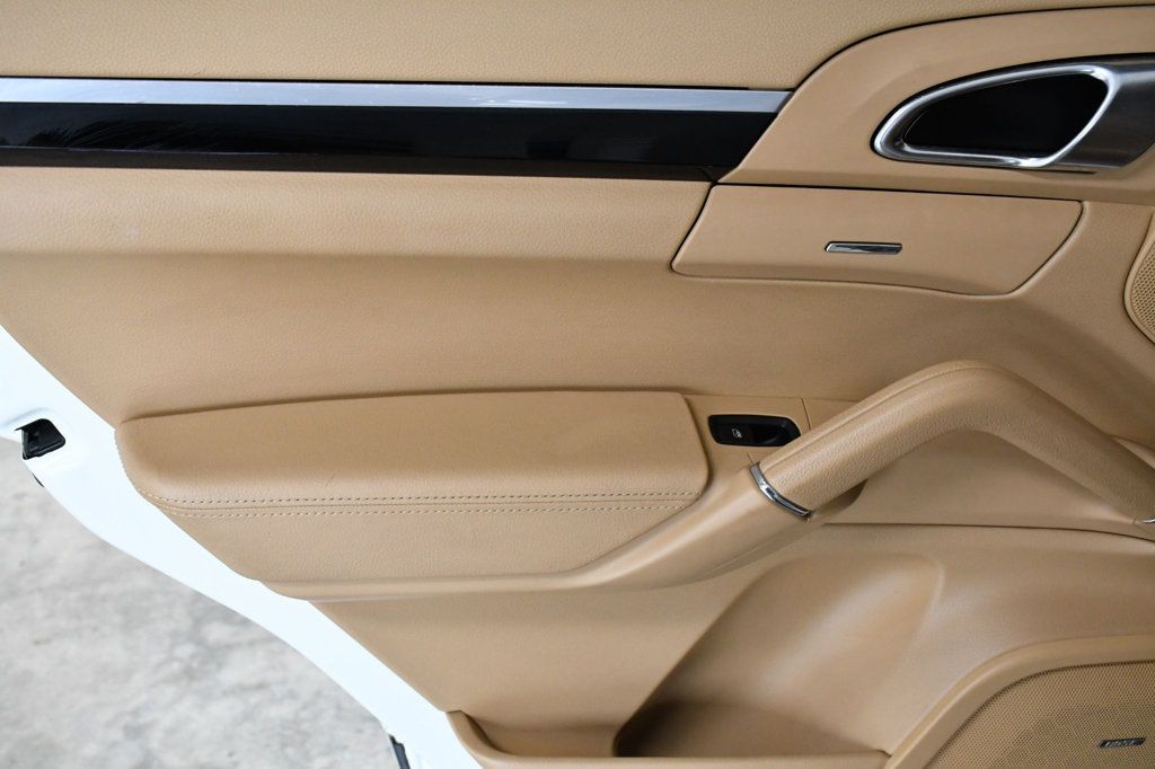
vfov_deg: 26.5
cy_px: 384
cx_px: 578
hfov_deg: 38.9
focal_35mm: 51
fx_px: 1636
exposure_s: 1/250
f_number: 8
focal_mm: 34
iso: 2500
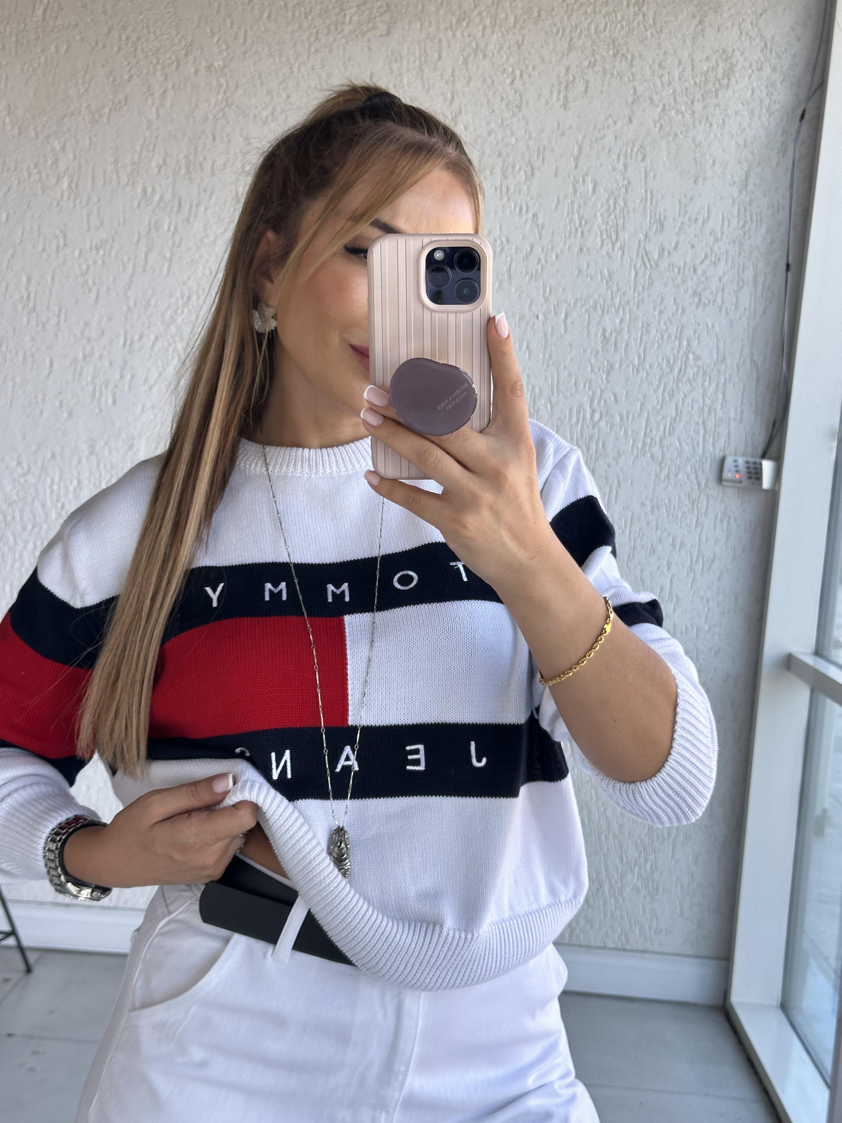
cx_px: 421
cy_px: 562
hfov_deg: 30.3
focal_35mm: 48
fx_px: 1557
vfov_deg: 39.7
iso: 64
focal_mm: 6.86
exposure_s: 1/141
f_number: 1.78
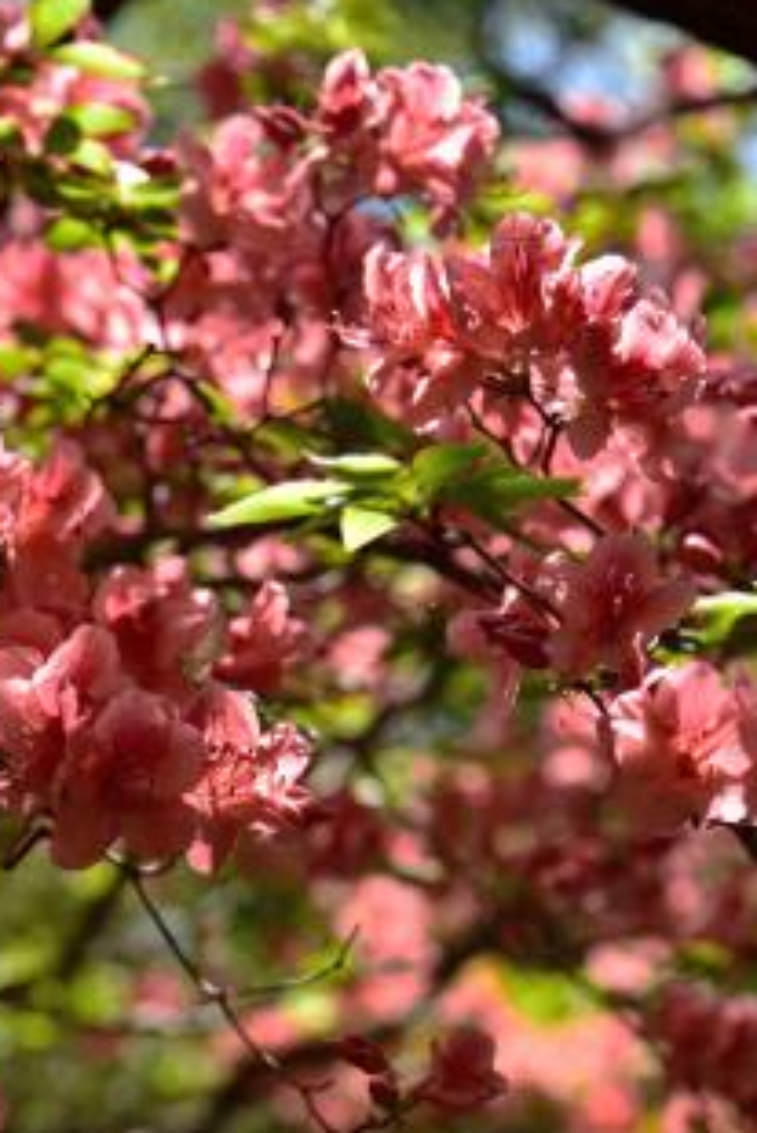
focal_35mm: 98
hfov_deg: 13.9
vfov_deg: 20.0
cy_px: 1195
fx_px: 3087
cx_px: 165
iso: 160
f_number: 4
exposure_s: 1/200
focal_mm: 46
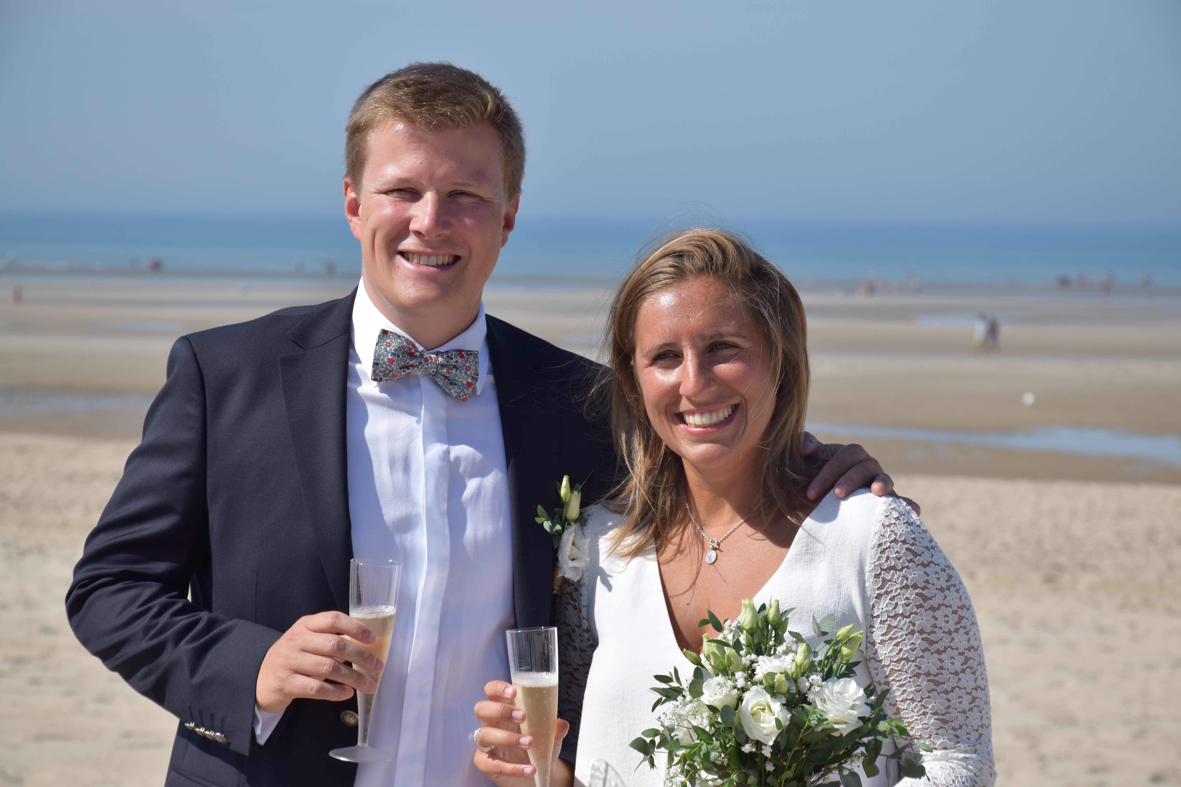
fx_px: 4428
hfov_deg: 15.2
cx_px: 590
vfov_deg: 10.2
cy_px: 394
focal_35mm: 135
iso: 200
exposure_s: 1/1000
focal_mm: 90
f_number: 8
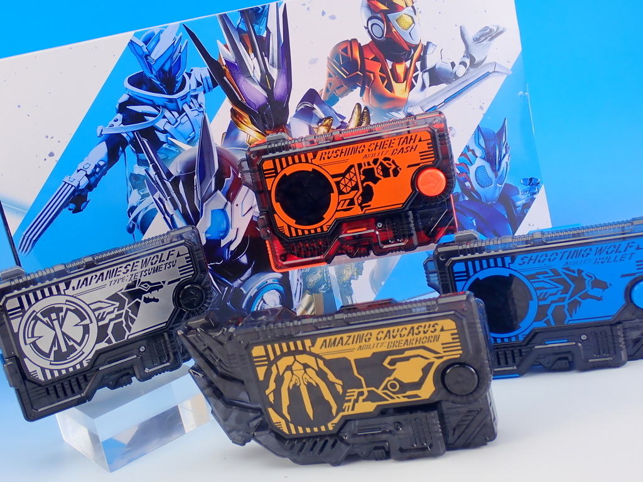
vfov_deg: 30.9
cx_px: 322
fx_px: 873
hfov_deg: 40.4
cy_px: 241
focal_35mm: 47
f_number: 13
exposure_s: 1/1.3
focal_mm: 8.4
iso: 100
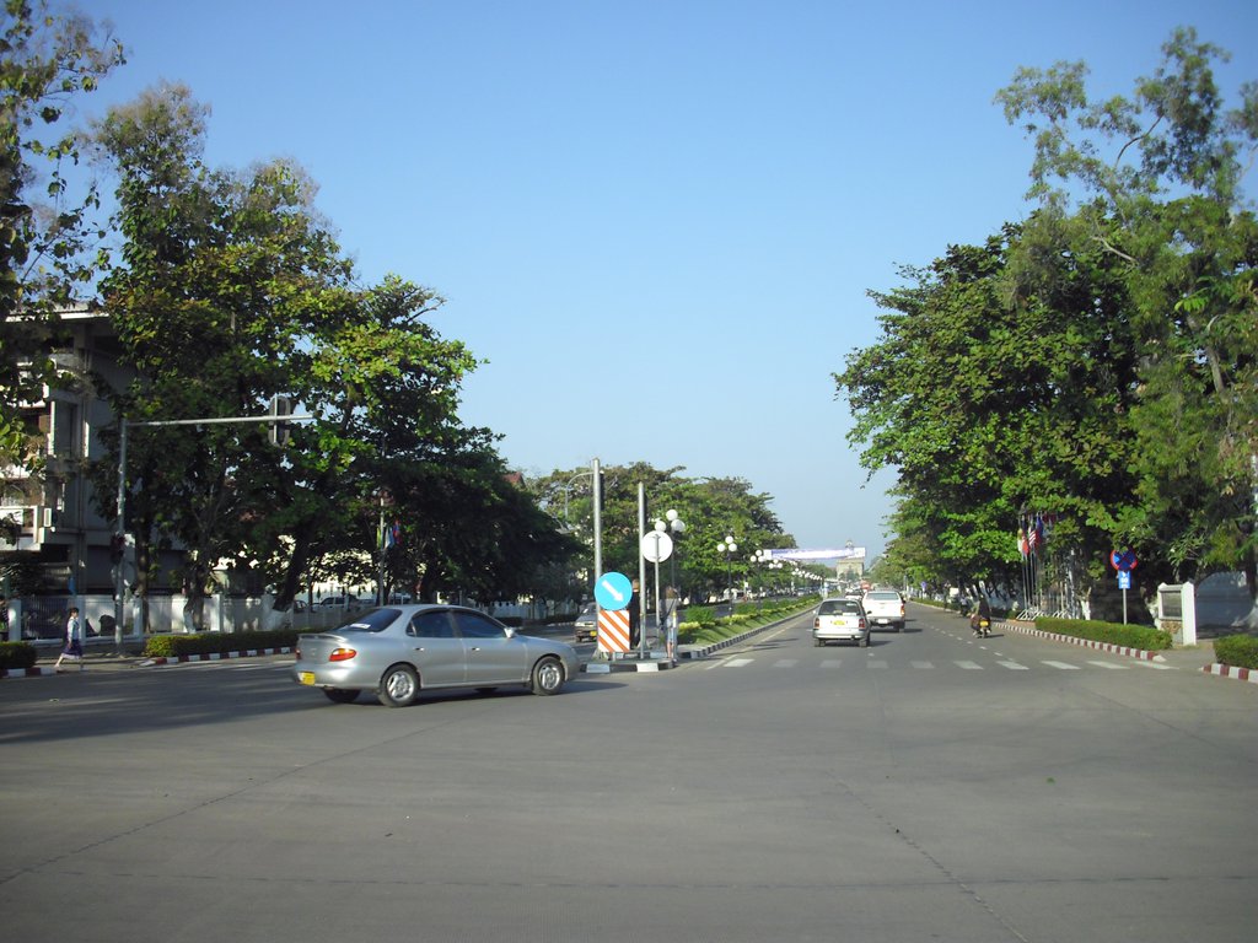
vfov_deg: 37.7
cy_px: 472
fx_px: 1381
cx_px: 629
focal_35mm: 38
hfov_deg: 49.0
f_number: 8
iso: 100
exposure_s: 1/160
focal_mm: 6.2
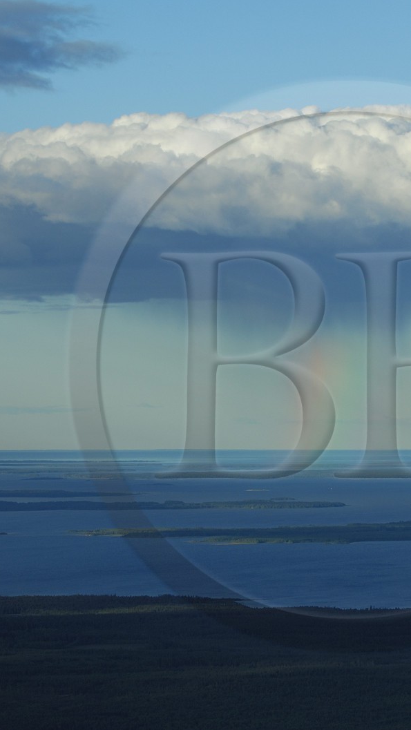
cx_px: 350
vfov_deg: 11.3
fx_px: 3679
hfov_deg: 6.4
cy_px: 366
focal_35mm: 190
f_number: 3.5
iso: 100
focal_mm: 80
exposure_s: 1/1600
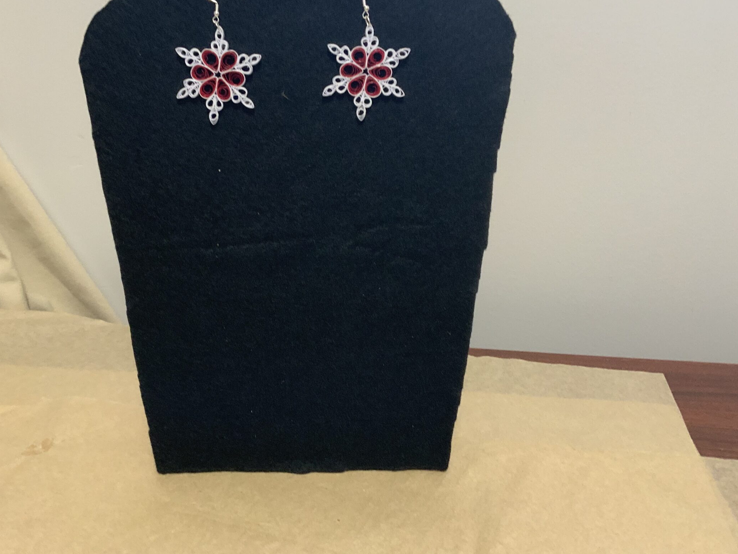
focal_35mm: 36
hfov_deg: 51.0
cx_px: 291
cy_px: 233
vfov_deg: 39.6
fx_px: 768
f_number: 1.8
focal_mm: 3
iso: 200
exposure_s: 1/60
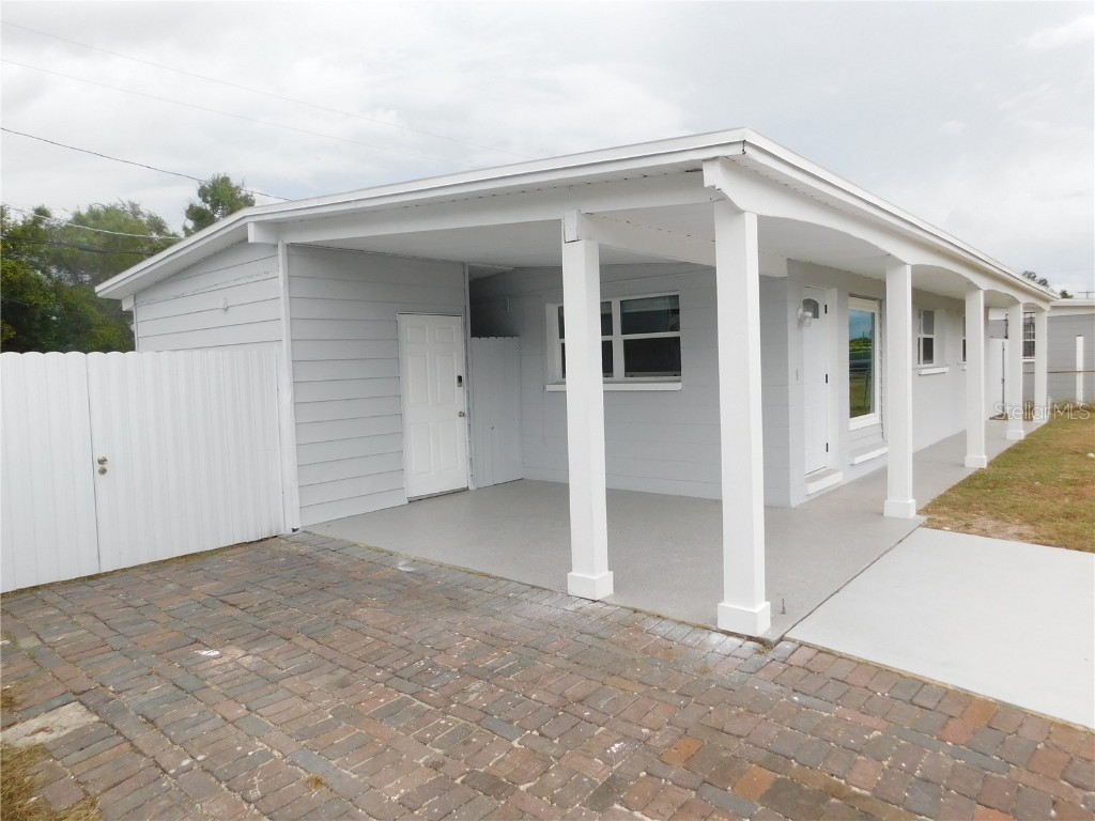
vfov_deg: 58.9
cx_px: 548
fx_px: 728
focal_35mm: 23
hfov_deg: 73.9
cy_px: 410
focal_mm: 4
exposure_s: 1/500
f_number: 3
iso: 125
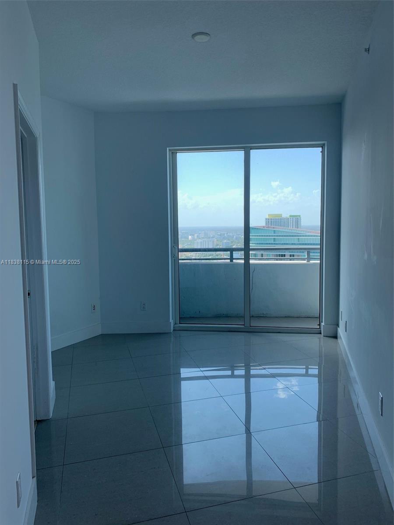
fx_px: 395
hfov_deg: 53.1
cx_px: 197
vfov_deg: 67.3
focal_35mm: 26
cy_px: 262
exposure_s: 1/170
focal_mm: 4.25
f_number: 1.8
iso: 25
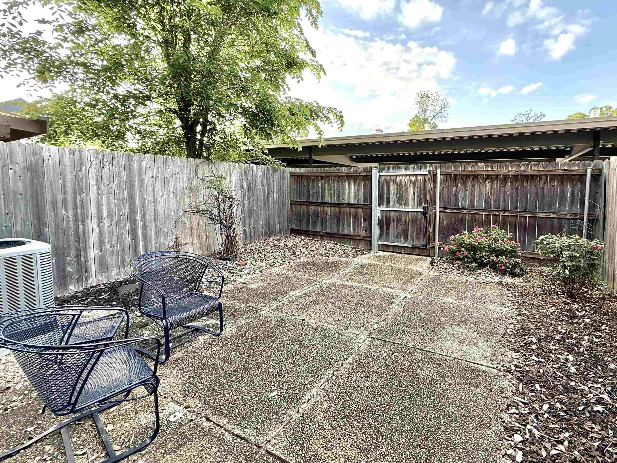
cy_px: 209
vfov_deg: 74.5
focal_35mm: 17
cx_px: 351
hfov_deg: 90.5
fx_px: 303
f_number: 2.2
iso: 64
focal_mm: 2.22
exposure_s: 1/122
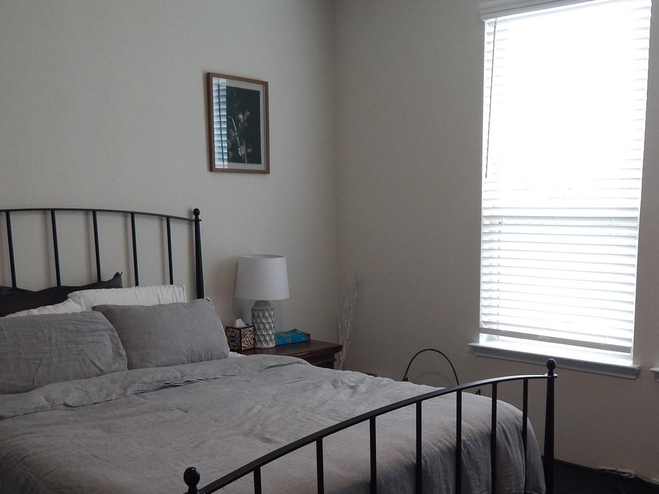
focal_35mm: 40
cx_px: 376
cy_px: 347
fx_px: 761
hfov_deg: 46.7
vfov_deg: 35.4
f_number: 3
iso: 180
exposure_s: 1/30
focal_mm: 4
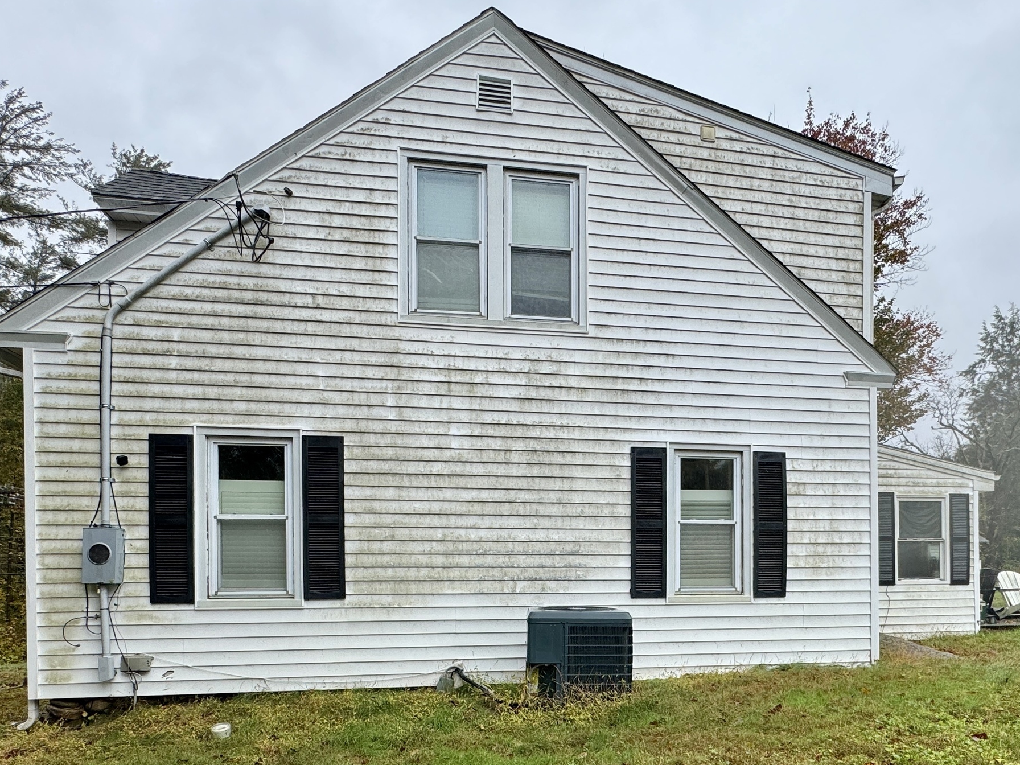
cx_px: 598
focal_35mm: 24
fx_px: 707
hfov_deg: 71.0
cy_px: 575
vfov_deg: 54.2
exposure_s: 1/669
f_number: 2.2
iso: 50
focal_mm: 2.22
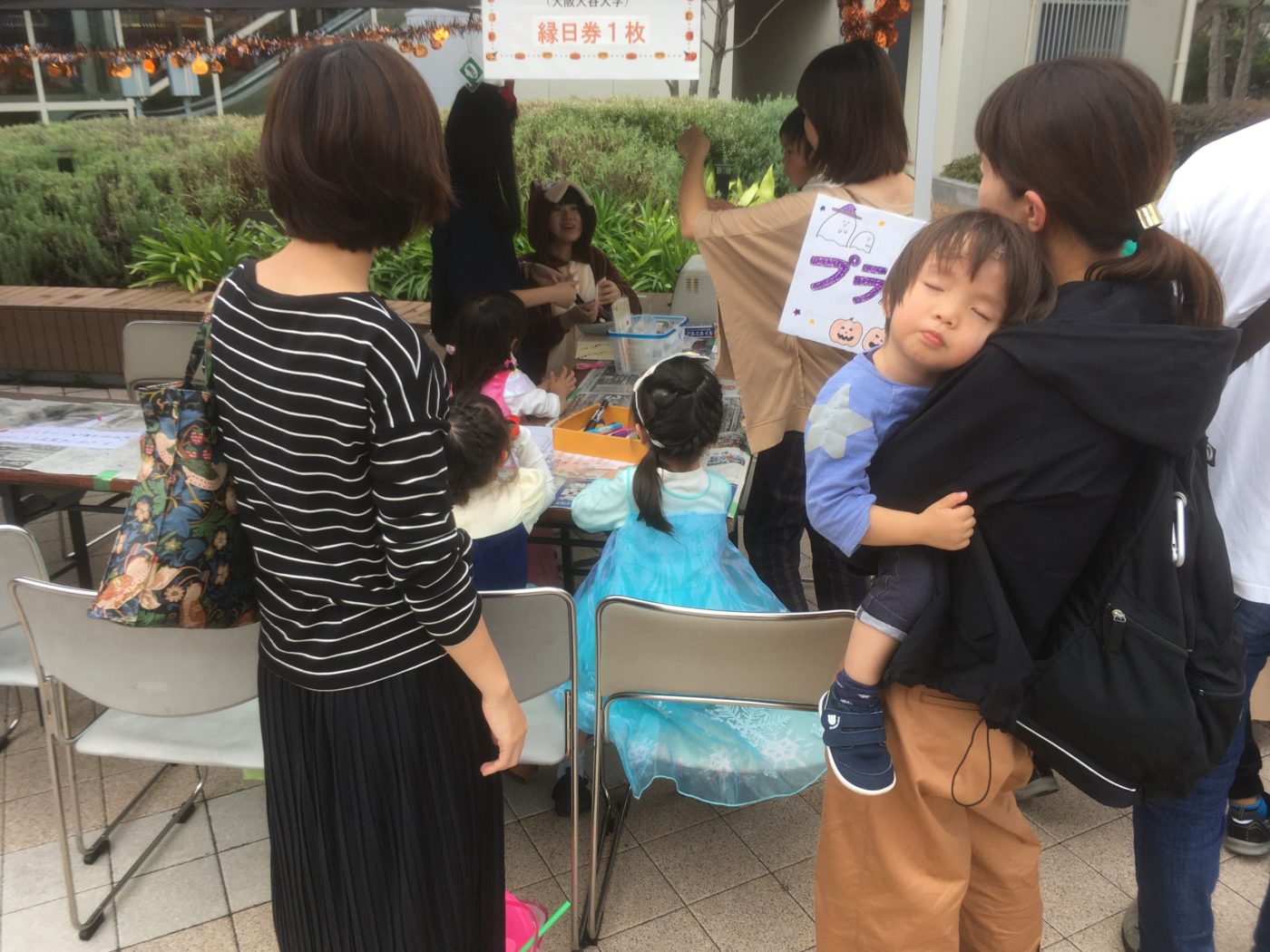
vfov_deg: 48.2
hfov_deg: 61.7
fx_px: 1064
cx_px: 635
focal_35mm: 29
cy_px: 476
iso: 25
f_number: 2.2
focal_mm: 4.15
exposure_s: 1/373
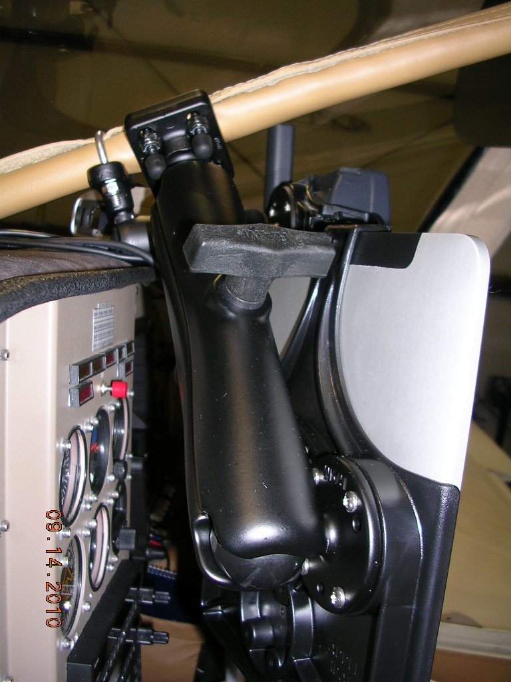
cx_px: 256
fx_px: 748
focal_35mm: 38
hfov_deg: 37.7
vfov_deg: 49.0
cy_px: 341
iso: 50
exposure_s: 1/60.1
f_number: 2.8
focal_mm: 5.8
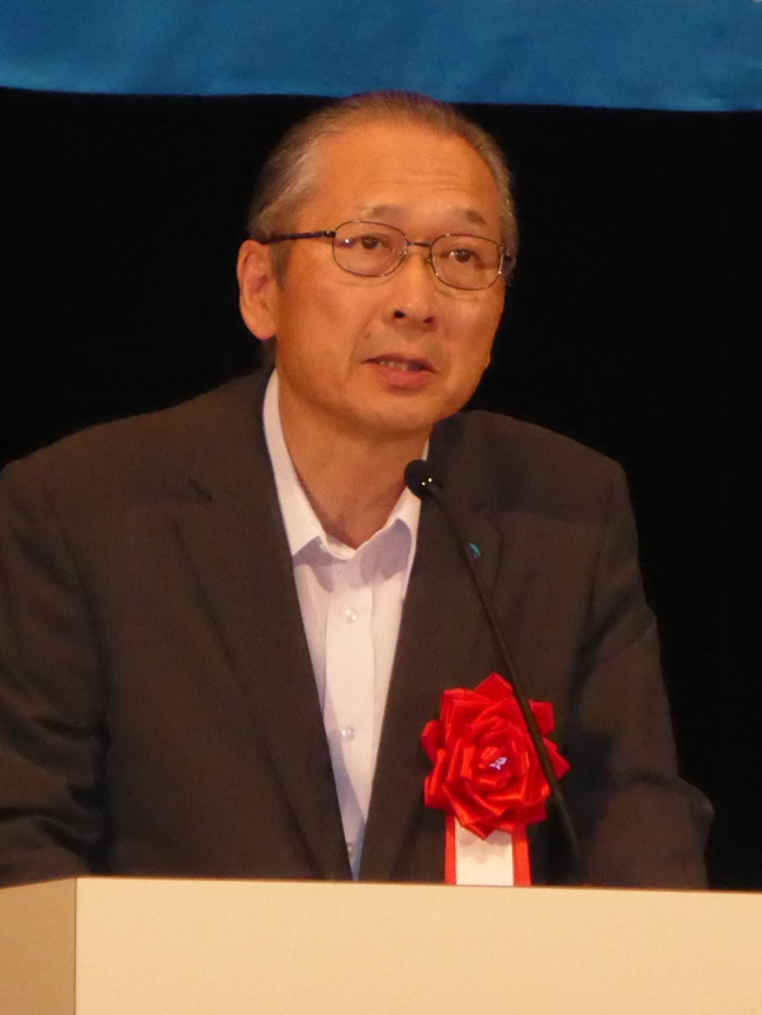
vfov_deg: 7.5
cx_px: 381
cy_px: 508
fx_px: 7776
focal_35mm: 265
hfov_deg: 5.6
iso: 1600
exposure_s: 1/80
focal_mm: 47.3
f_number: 5.8
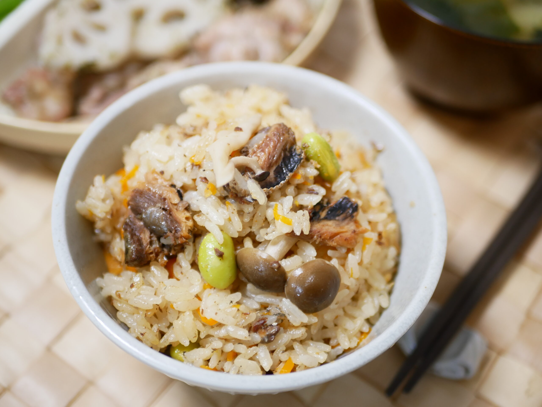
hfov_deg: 38.2
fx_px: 783
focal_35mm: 50
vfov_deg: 29.1
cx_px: 271
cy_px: 204
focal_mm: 25
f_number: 1.8
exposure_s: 1/60
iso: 500
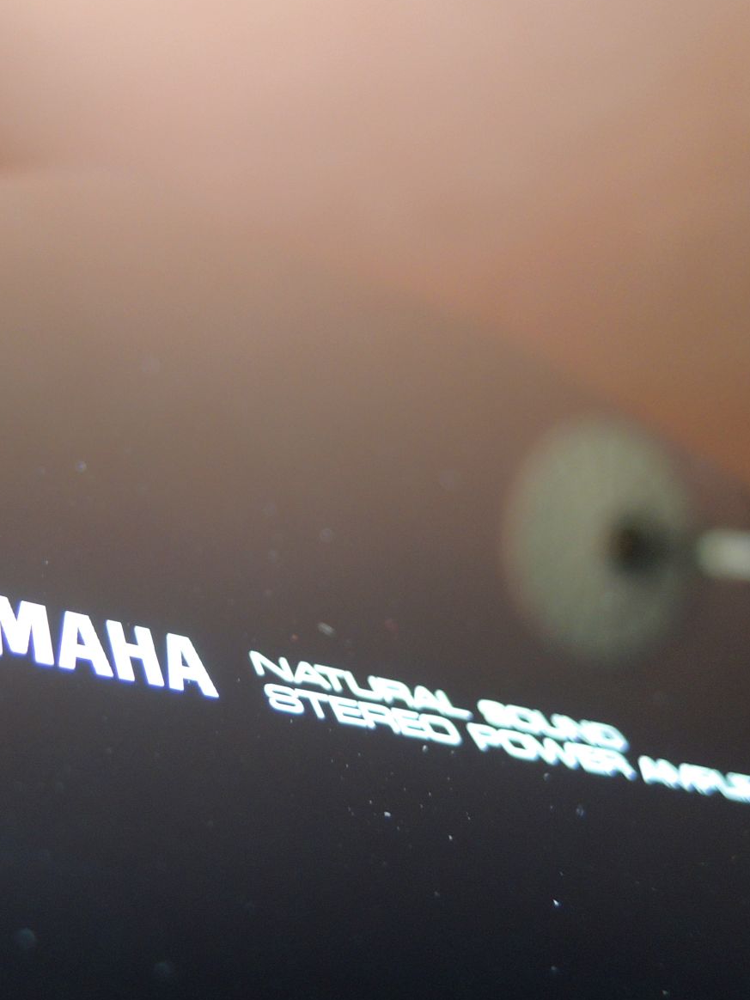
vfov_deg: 55.3
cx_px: 206
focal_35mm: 33
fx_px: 953
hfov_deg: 41.9
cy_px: 489
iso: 250
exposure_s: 1/30
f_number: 1.8
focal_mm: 4.3
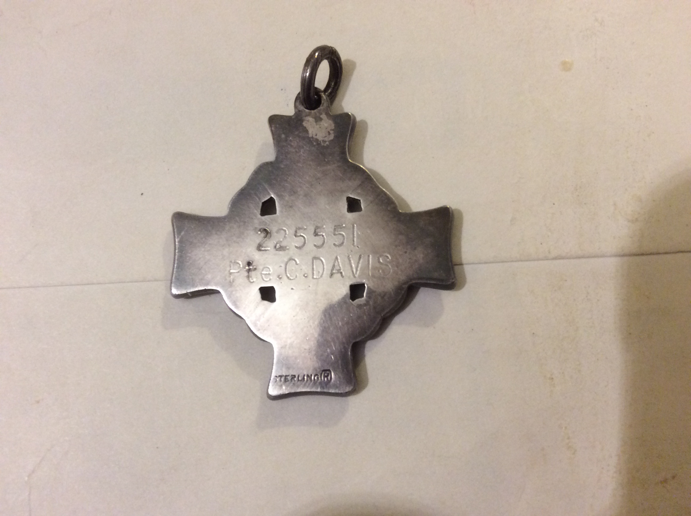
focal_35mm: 32
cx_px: 346
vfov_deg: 44.1
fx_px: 638
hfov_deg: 56.9
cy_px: 258
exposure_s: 1/25
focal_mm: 3.3
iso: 100
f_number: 2.4
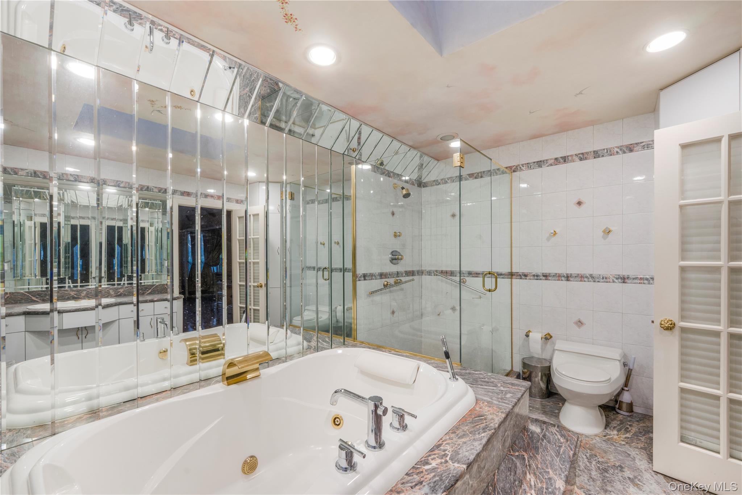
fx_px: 288
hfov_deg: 104.3
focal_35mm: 14
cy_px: 248
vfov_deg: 81.2
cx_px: 371
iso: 1000
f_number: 10
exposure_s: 1/25
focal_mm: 14
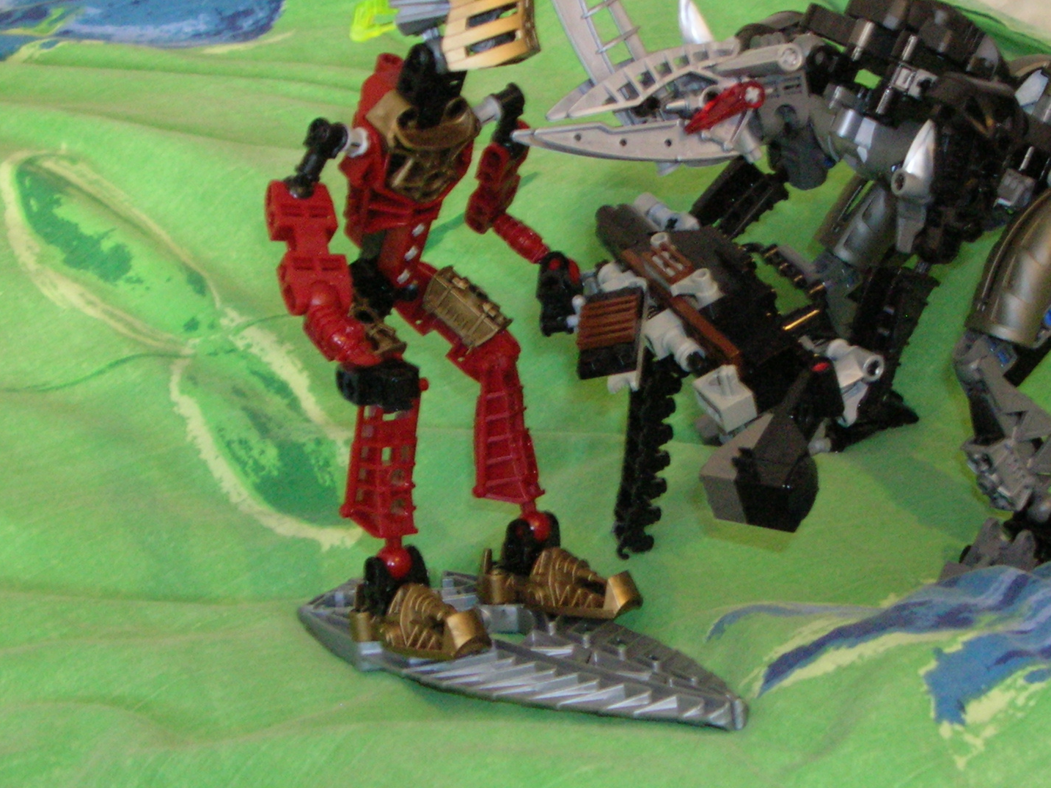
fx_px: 2034
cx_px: 747
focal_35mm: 67
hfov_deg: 28.7
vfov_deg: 21.9
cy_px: 368
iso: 200
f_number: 3
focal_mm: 7.1
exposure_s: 1/8.1
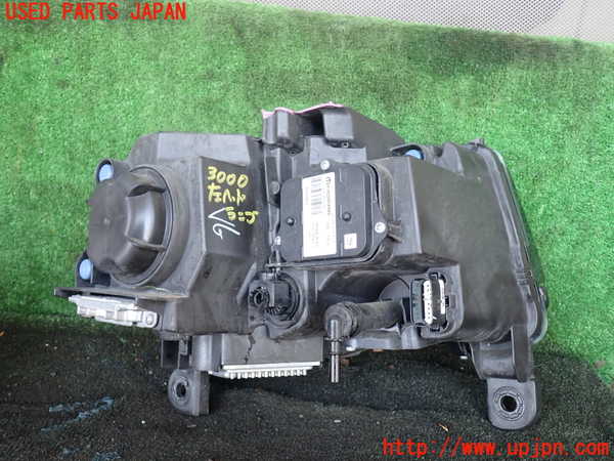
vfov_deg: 46.8
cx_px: 307
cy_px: 230
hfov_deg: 60.0
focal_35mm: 30
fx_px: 532
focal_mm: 5.4
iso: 200
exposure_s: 1/60
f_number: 2.3
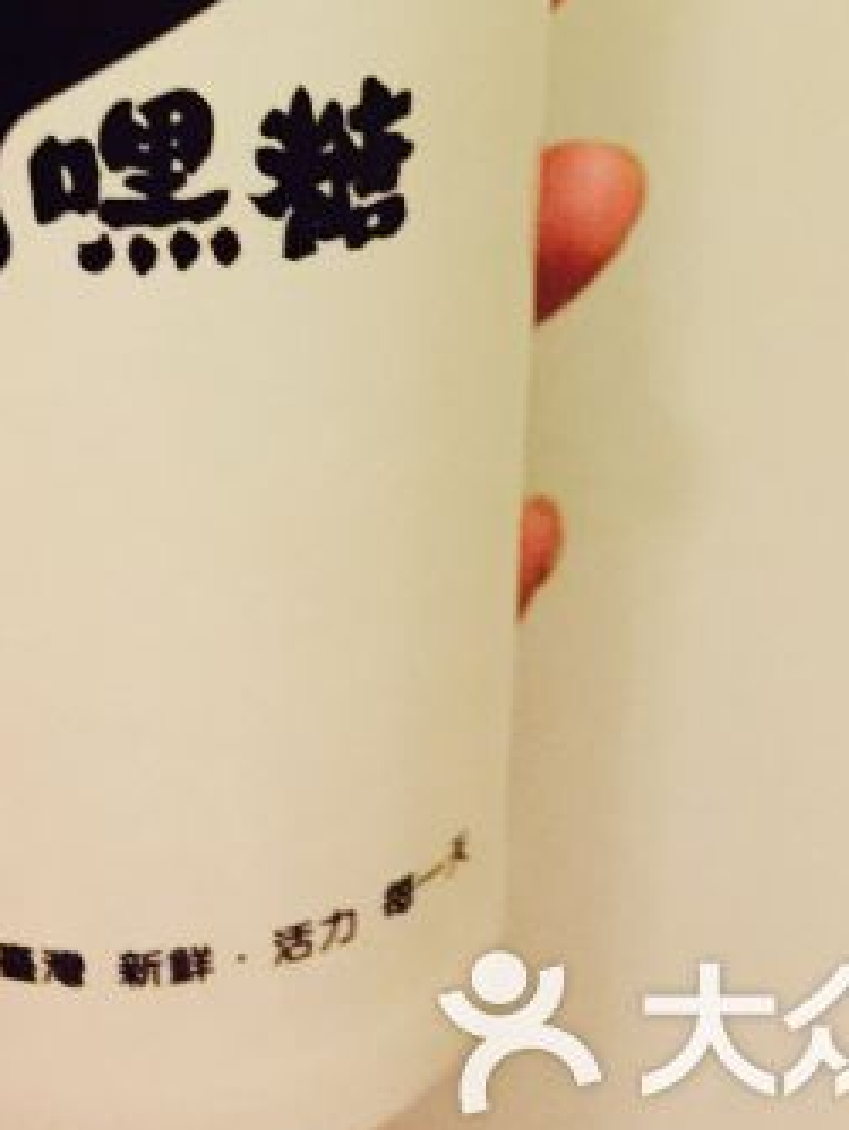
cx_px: 399
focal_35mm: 61
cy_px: 20
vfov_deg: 29.7
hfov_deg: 24.0
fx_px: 1994
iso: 500
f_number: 2.2
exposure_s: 1/17
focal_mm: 4.15
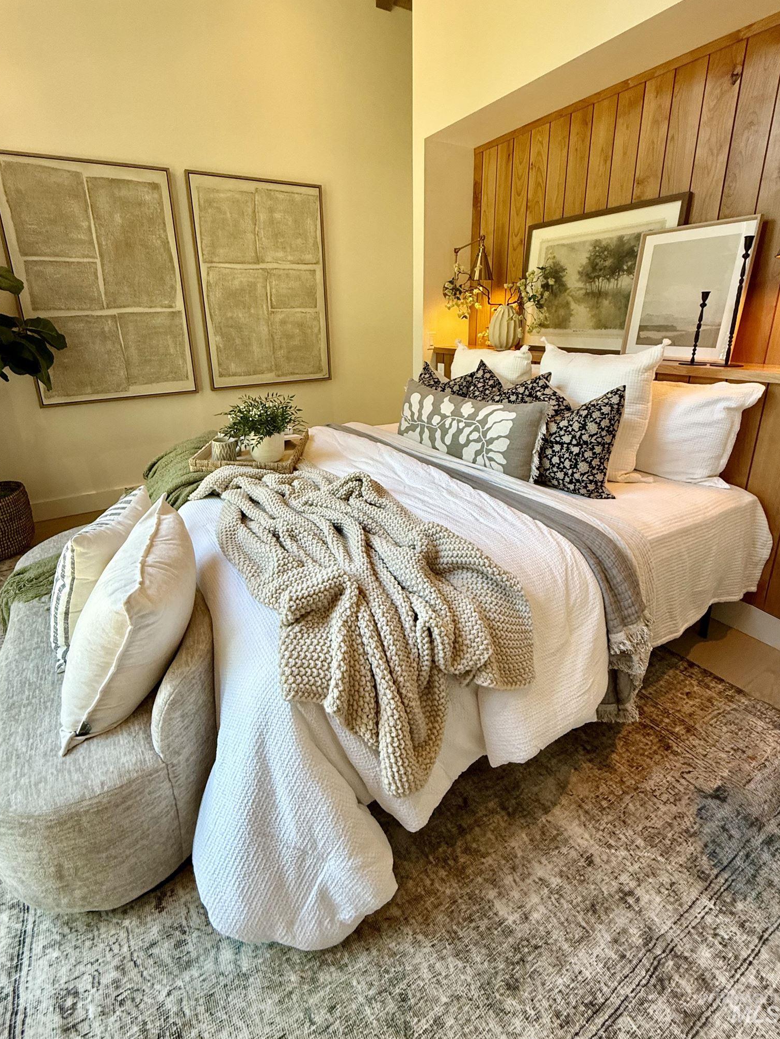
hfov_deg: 78.1
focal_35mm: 16
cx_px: 372
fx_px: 481
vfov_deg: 94.1
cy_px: 458
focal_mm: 2.22
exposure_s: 1/120
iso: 200
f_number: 2.2
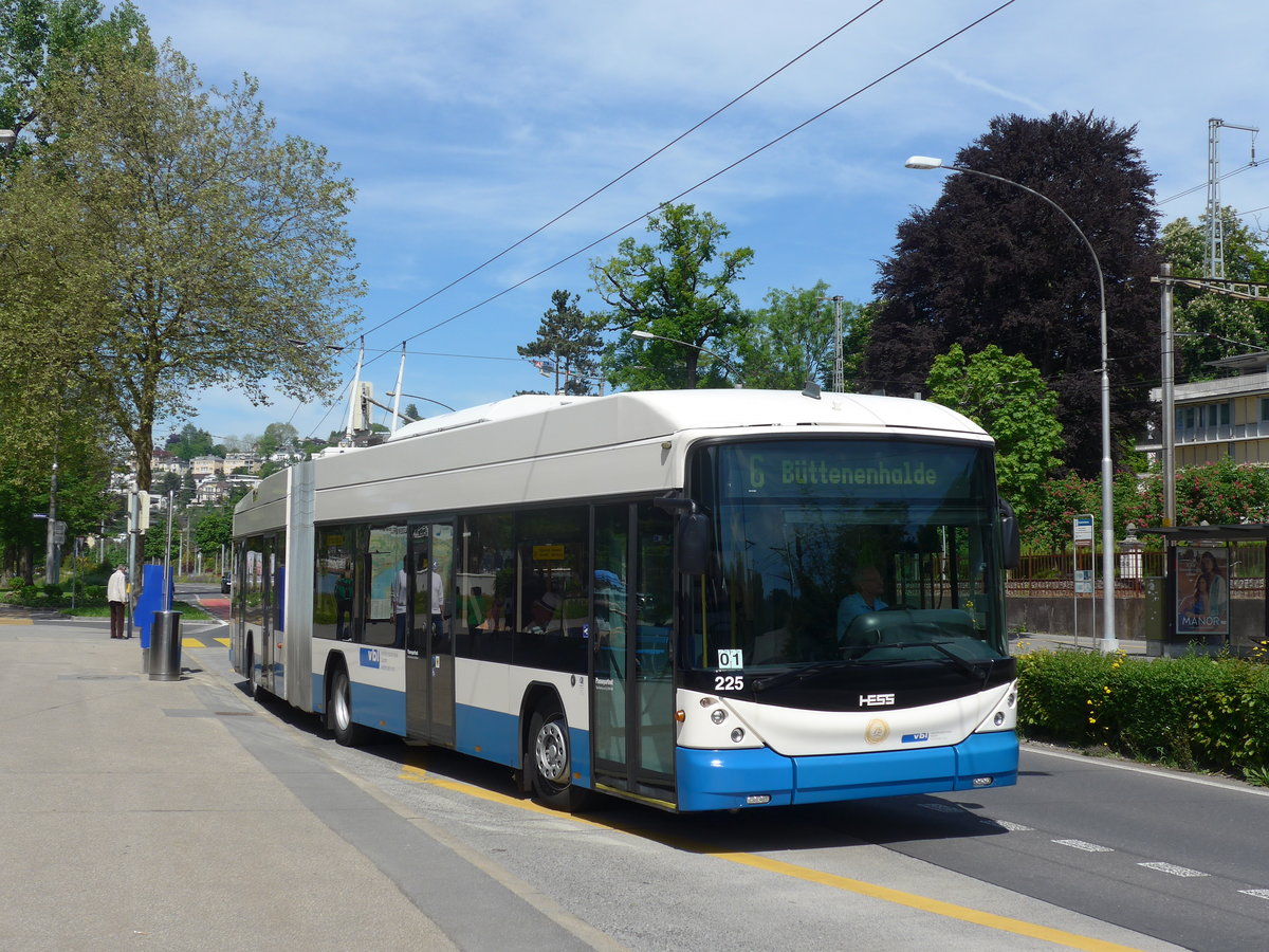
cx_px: 634
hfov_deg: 38.9
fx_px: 1796
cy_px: 476
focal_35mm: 49
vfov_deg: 29.7
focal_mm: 10.1
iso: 80
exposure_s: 1/1300
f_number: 3.2
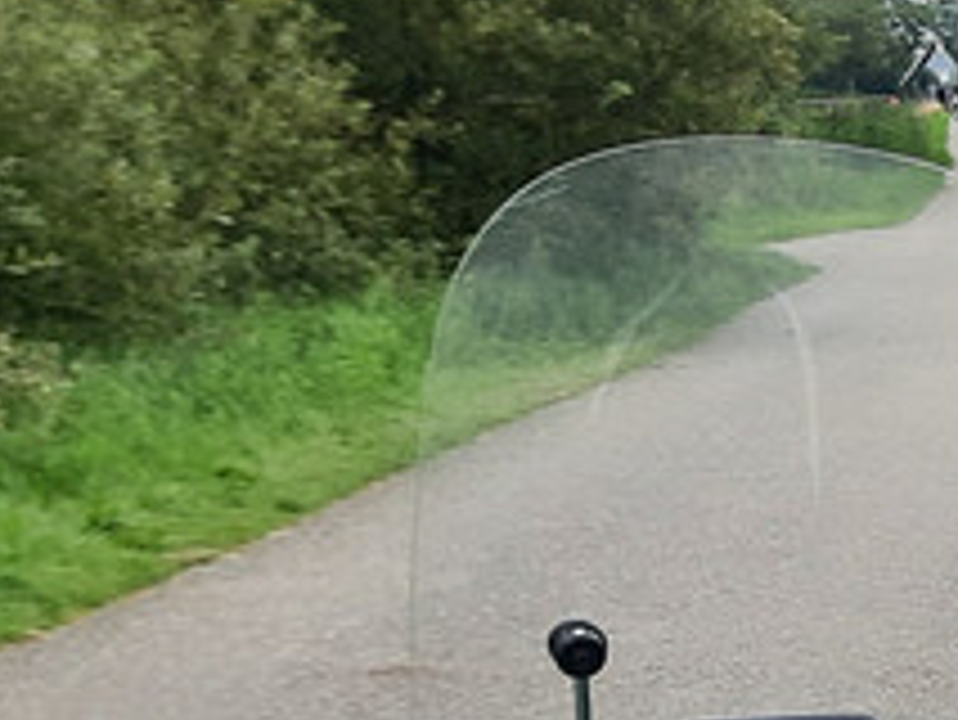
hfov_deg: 13.4
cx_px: 1941
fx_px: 3461
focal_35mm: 125
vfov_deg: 11.7
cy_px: 760
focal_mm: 4.6
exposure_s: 1/612
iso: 32
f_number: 2
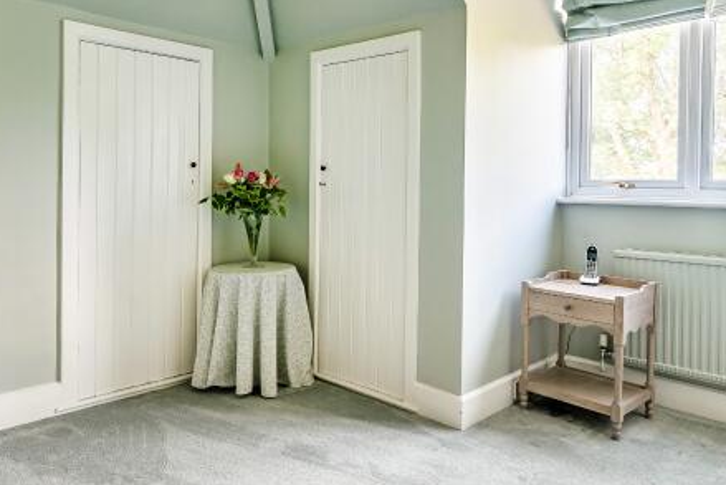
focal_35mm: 28
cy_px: 191
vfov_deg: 46.1
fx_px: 565
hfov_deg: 65.4
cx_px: 385
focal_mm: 12
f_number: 8
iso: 100
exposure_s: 1/3
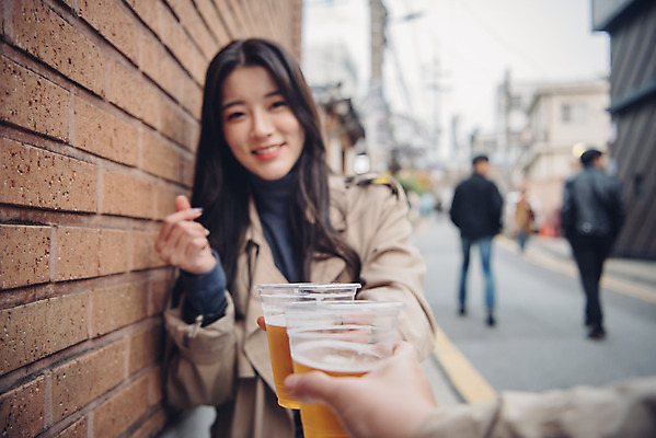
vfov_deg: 41.2
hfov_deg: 58.7
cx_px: 328
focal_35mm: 32
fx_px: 583
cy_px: 219
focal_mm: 32
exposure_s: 1/80
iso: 640
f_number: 2.8
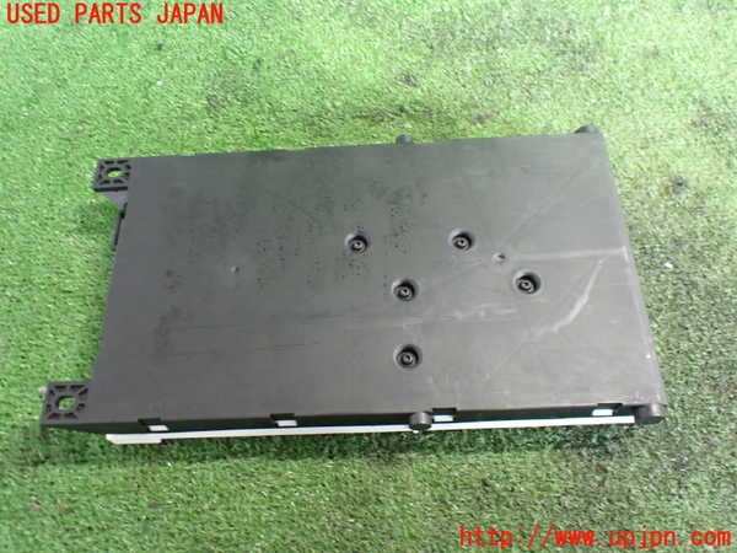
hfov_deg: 60.0
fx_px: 639
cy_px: 276
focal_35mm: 30
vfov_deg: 46.8
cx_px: 368
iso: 1000
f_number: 2.3
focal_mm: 5.4
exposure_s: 1/30
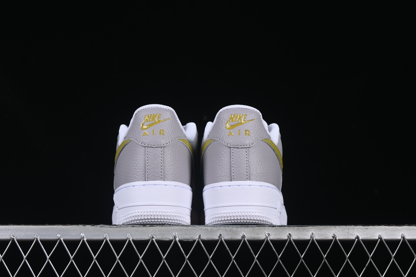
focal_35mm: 75
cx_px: 208
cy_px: 138
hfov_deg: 27.0
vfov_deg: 18.2
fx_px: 867
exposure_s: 1/80
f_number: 8
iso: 160
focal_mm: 50
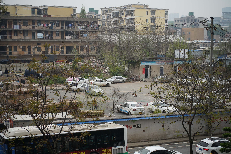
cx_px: 116
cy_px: 77
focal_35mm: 70
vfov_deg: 19.4
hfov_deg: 28.9
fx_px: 449
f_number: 5.6
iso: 800
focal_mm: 70
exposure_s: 1/1250
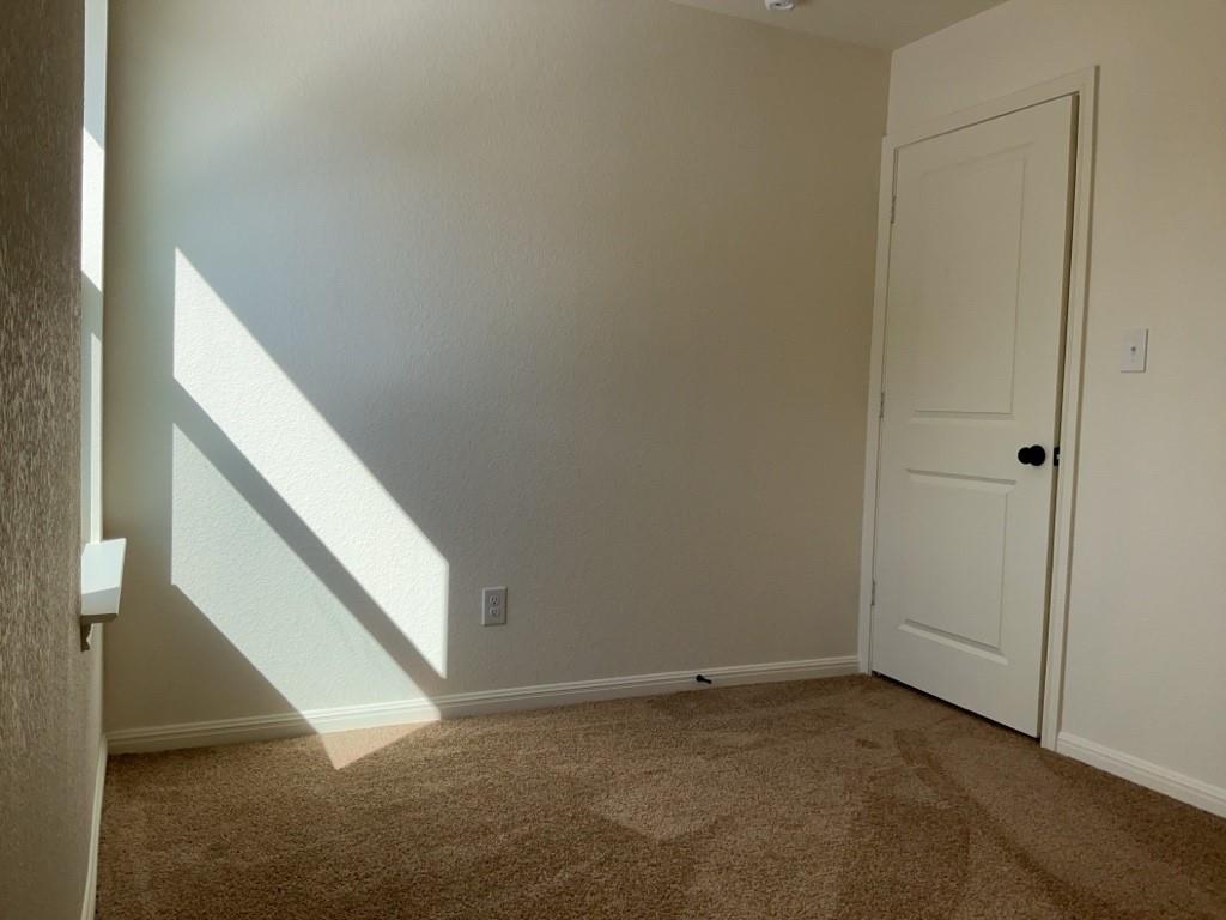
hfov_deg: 65.3
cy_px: 460
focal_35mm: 27
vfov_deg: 51.4
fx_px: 956
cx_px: 613
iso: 32
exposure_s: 1/478
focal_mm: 3
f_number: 1.8
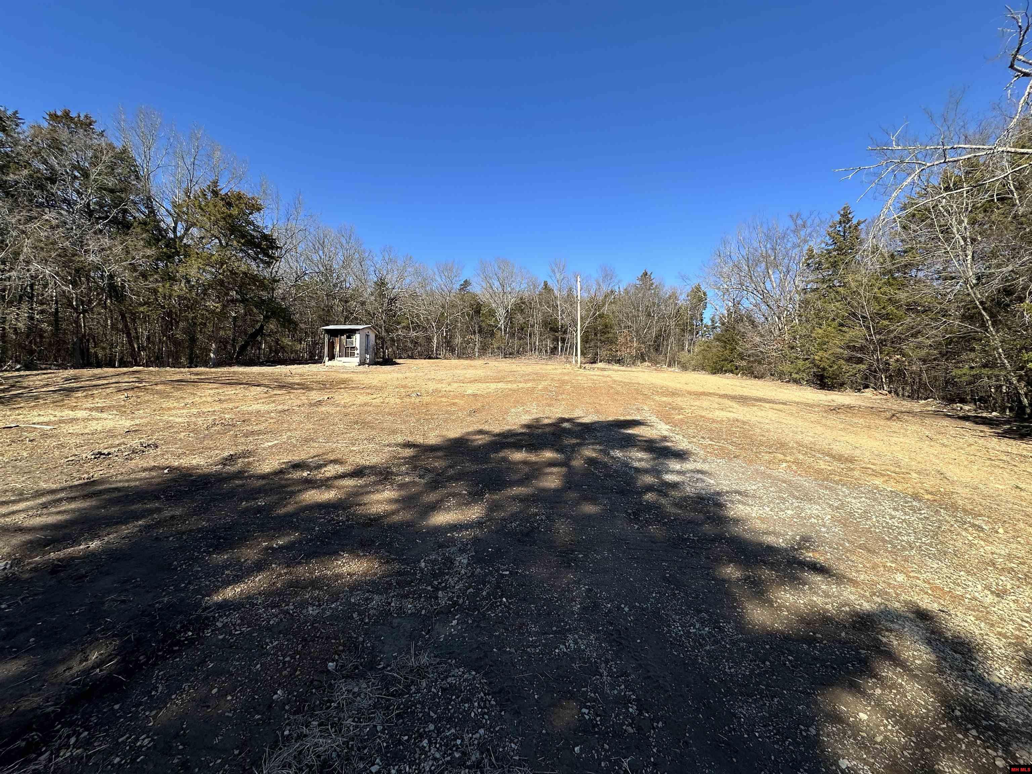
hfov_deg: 102.1
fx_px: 417
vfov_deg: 85.7
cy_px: 387
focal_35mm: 14
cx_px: 516
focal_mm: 2.22
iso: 40
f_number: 2.2
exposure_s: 1/1182
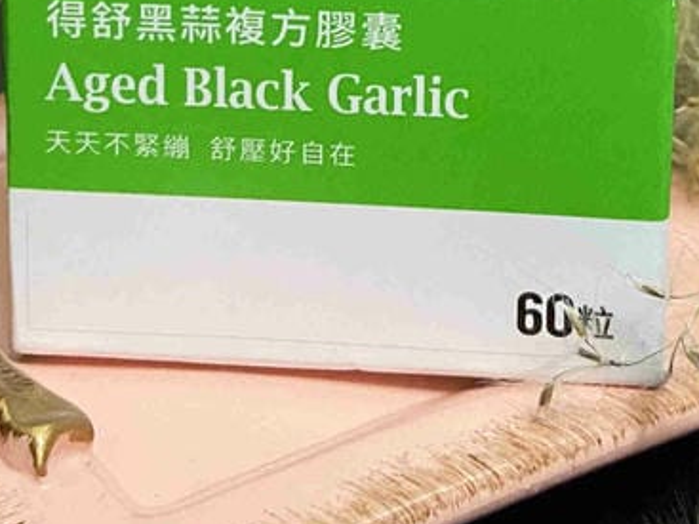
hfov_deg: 23.0
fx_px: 1716
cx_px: 368
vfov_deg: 15.9
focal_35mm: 85
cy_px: -269
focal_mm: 4.25
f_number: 1.8
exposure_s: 1/40
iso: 500
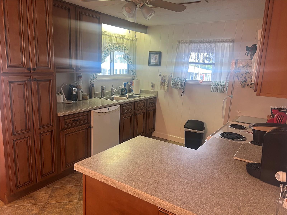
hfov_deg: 67.3
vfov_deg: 53.1
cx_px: 144
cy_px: 108
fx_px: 216
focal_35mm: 26
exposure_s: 1/60
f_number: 1.5
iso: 80
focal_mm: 5.7
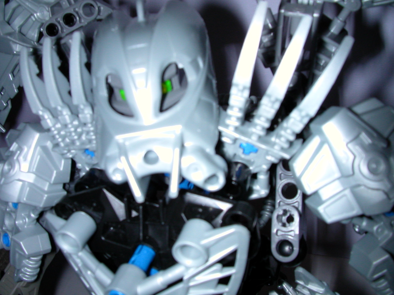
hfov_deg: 50.1
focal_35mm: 37
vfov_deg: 38.7
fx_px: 421
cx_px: 197
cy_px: 148
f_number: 4.5
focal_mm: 5.6
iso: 100
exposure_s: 1/59.9
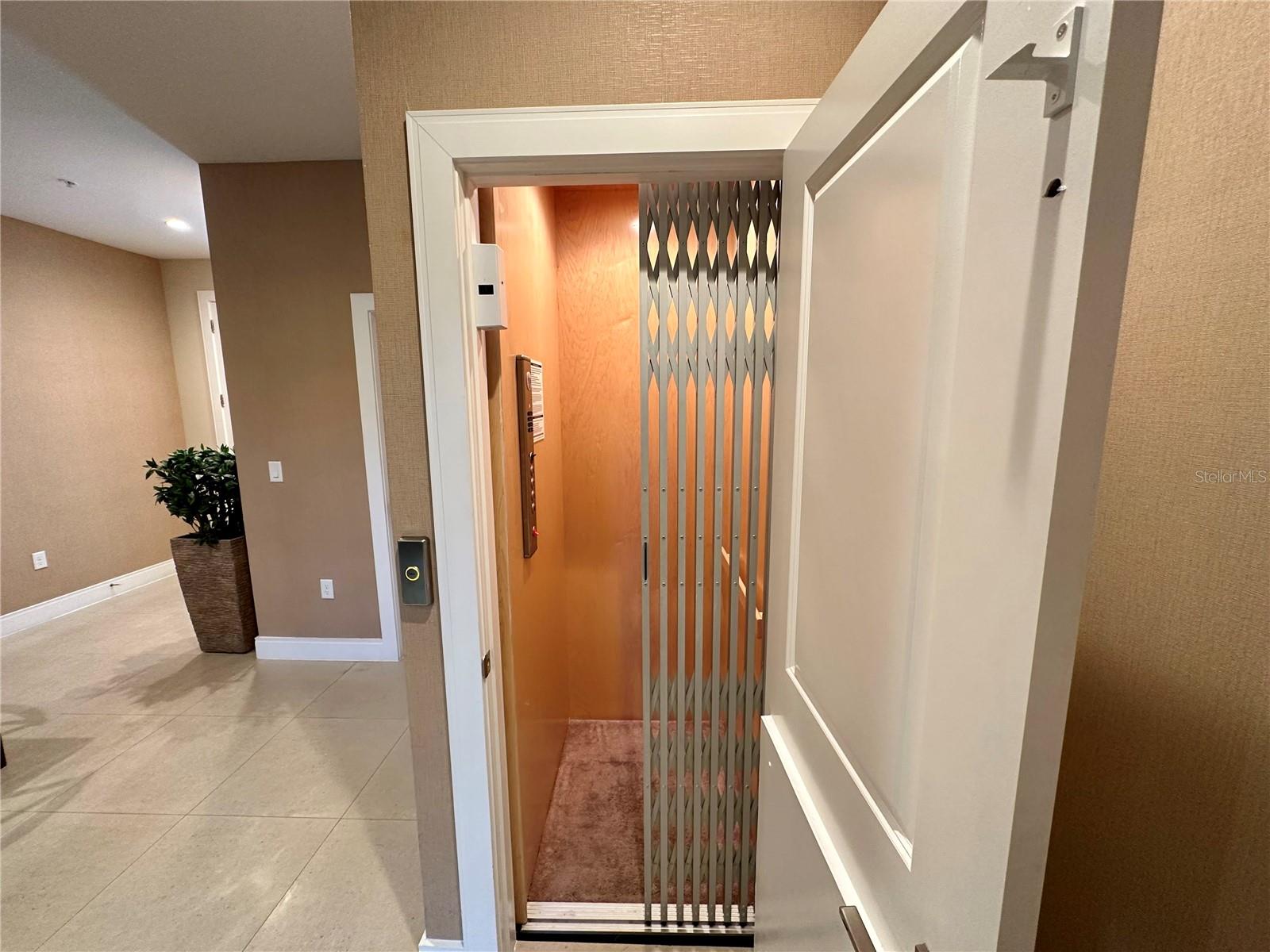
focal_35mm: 14
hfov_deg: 102.1
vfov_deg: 85.7
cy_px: 476
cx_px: 635
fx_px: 514
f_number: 2.2
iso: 250
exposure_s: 1/60
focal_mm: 2.22
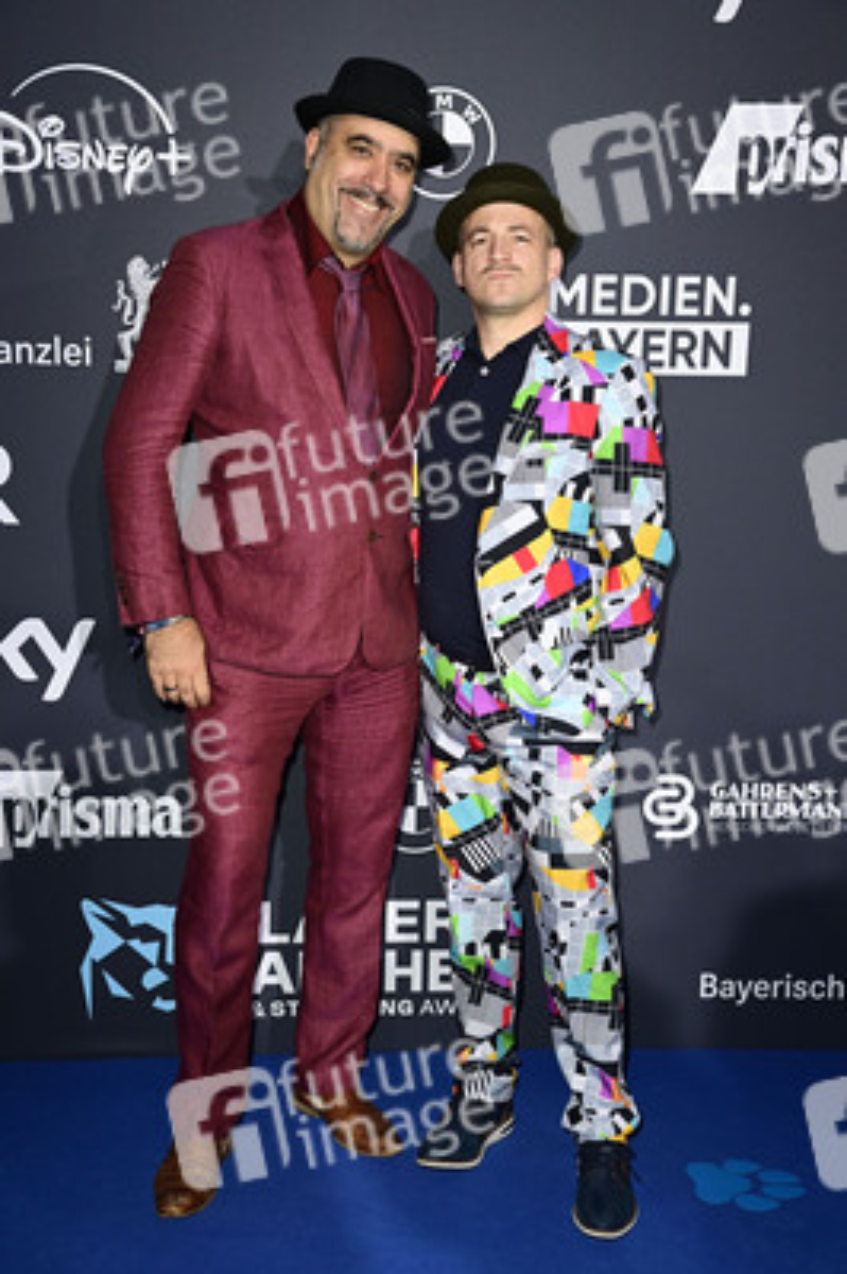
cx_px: 424
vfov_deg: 41.1
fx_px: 1697
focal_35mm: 48
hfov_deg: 28.0
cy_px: 637
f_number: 5.6
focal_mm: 48
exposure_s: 1/250
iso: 1000
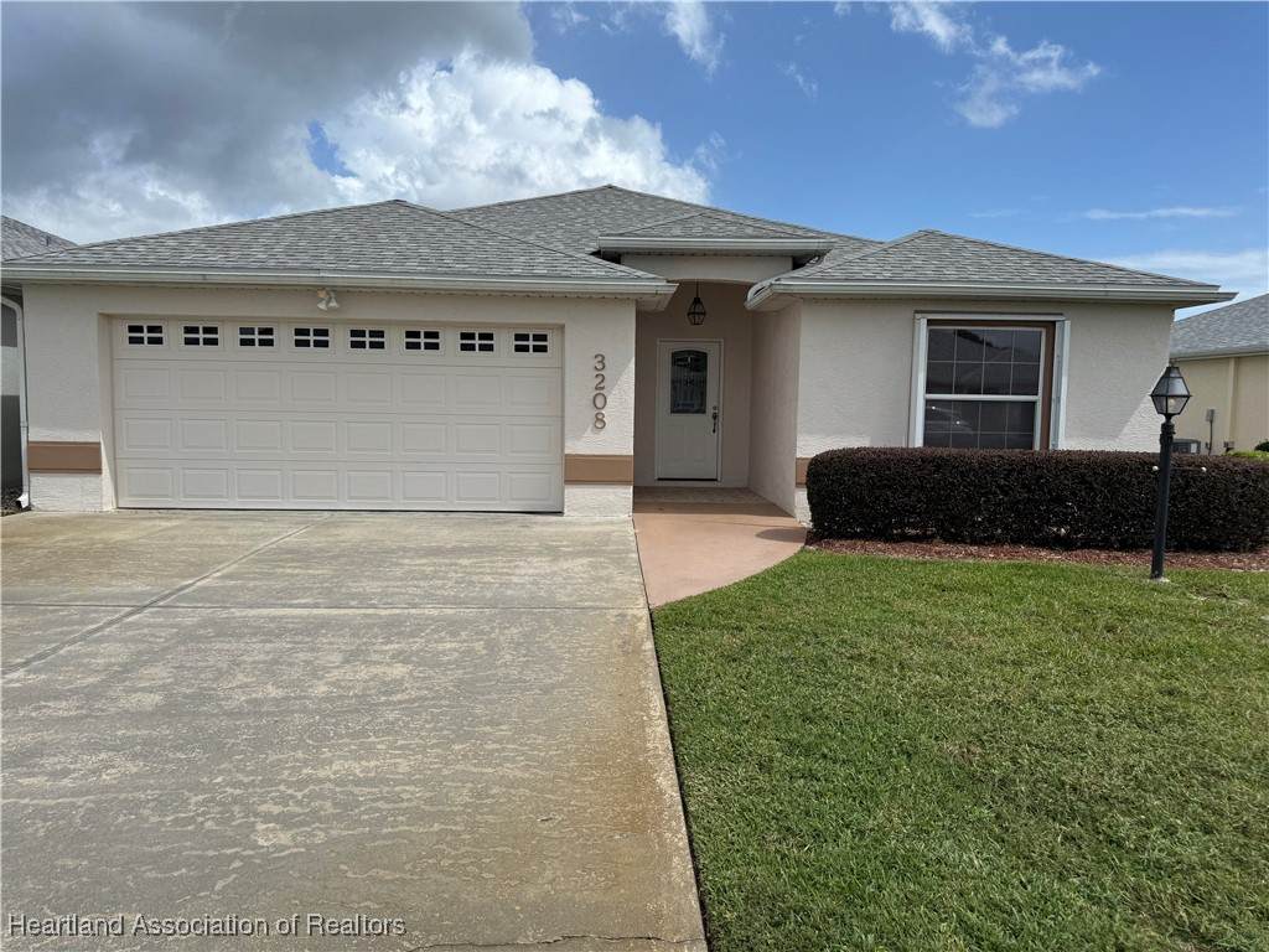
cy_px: 476
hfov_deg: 71.6
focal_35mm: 24
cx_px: 634
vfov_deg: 56.8
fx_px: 880
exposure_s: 1/5714
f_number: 1.78
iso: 80
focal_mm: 6.76
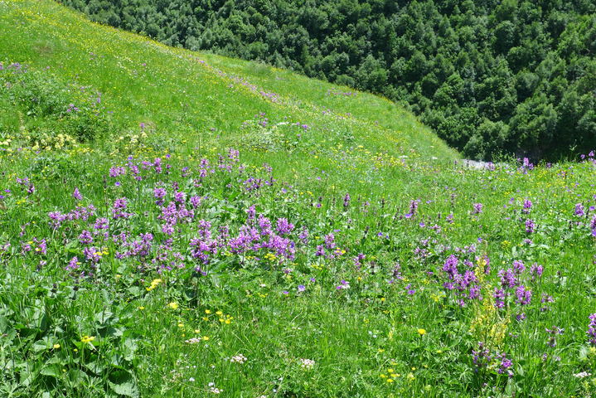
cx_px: 298
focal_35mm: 40
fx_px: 662
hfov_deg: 48.4
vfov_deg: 33.4
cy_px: 199
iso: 80
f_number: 2.8
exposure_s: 1/640
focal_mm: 7.9
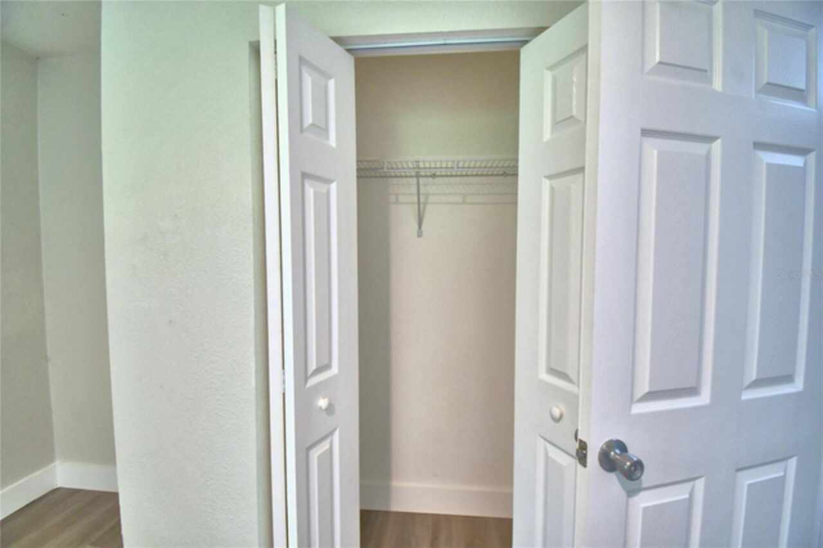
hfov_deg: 100.4
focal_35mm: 15
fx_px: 343
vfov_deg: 77.3
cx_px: 412
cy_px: 274
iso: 400
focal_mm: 10
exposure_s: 1/30
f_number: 4.5
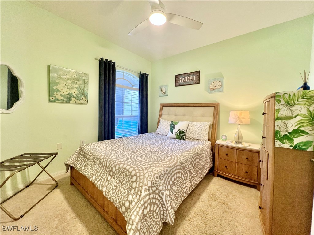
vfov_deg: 89.9
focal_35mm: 13
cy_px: 118
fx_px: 118
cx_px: 157
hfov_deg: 106.2
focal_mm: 1.57
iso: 160
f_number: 1.8
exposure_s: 1/60
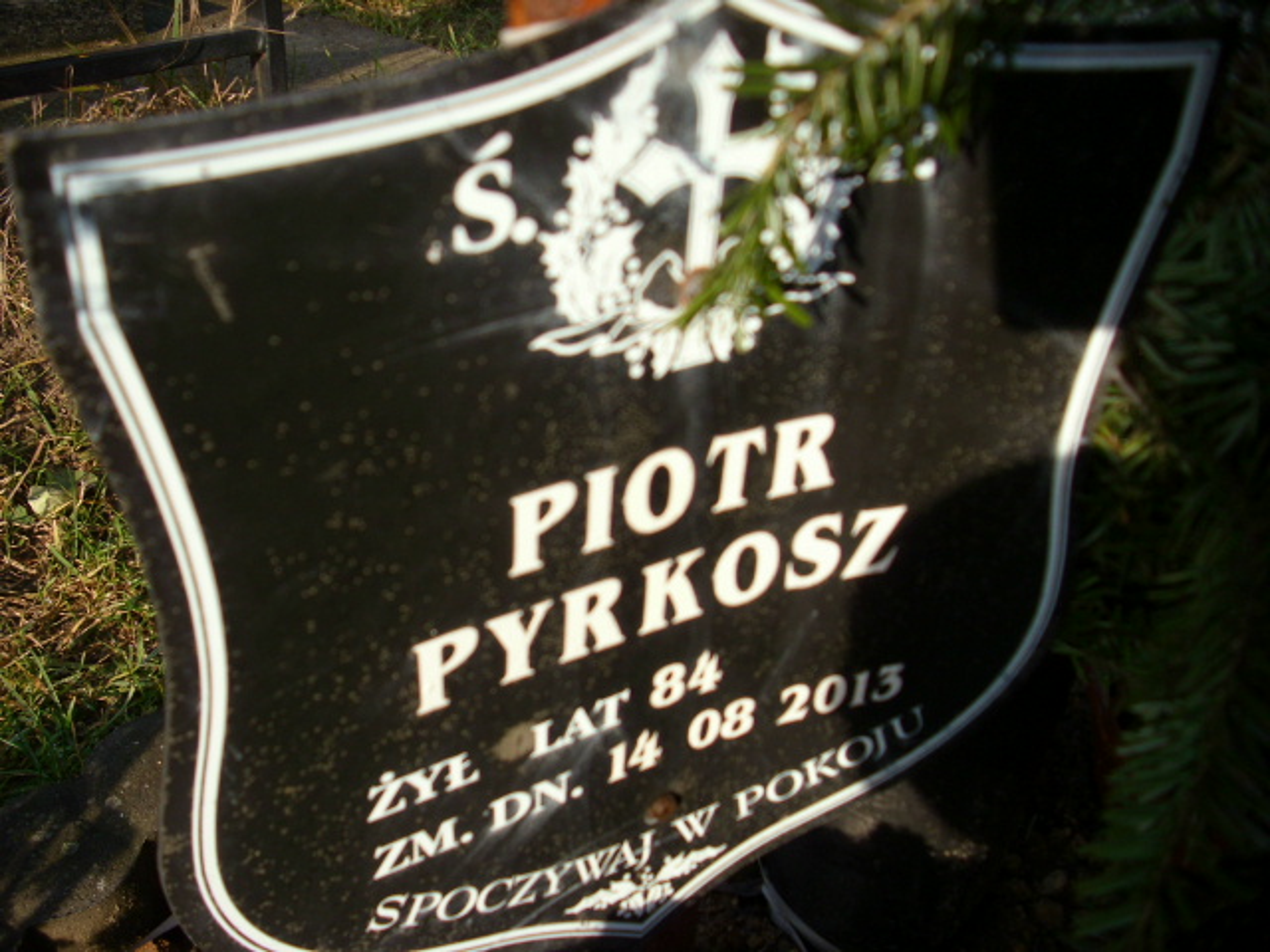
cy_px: 476
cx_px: 635
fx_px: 1357
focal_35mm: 37
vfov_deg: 38.7
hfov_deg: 50.1
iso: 50
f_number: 2.8
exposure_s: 1/647
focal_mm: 6.2
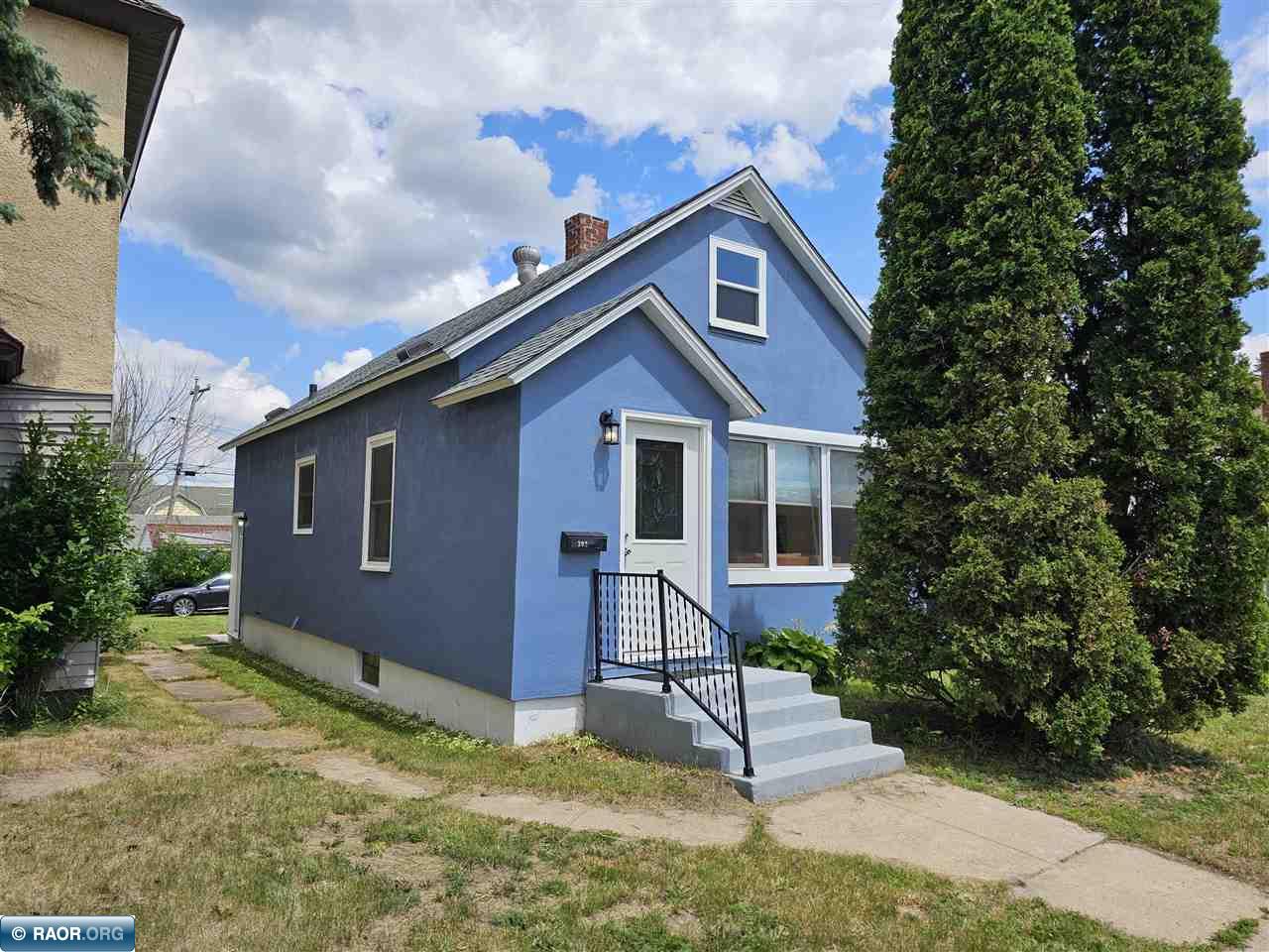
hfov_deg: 73.9
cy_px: 476
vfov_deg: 58.9
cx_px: 634
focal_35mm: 23
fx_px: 843
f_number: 1.7
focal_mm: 6.3
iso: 10
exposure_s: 1/738
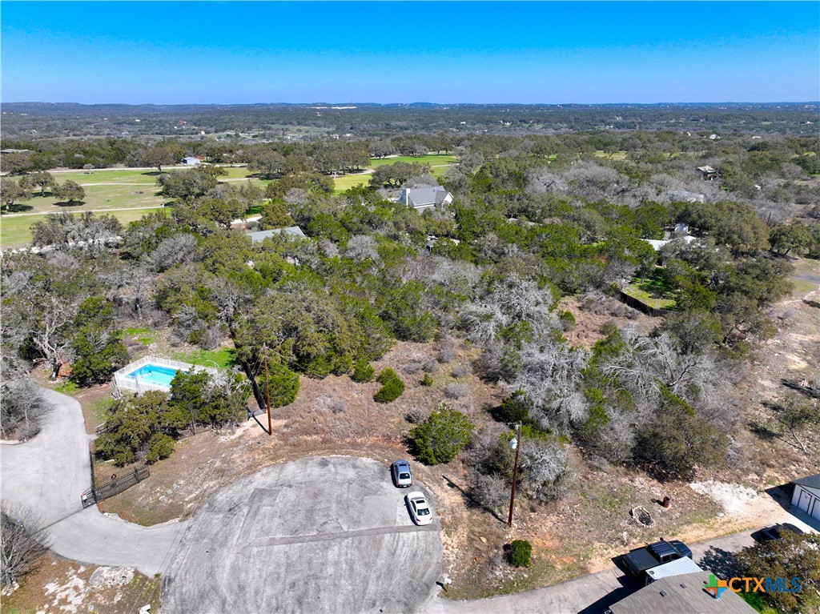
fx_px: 568
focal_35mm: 24
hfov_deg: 71.6
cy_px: 307
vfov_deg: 56.8
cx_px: 410
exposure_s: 1/3200
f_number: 2.8
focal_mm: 12.29
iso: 100
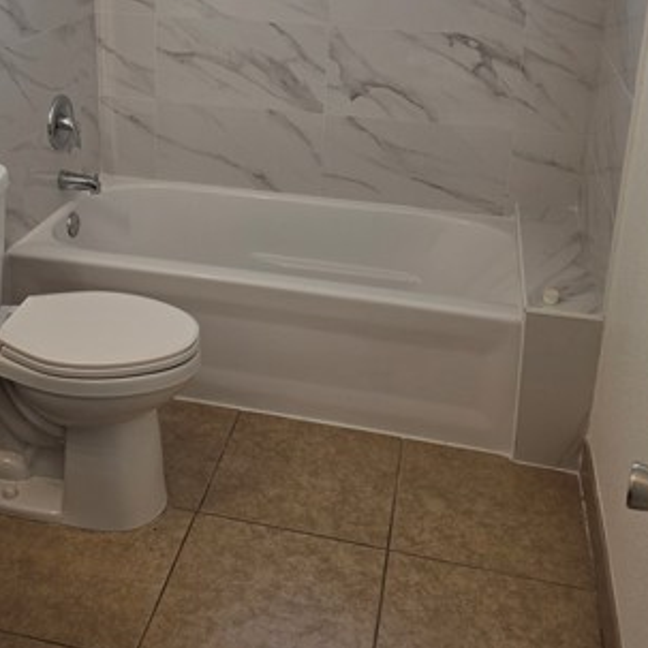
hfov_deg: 38.6
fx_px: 911
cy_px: 150
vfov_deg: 38.0
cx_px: 201
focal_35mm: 43
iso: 12
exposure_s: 1/120
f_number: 1.4
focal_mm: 6.5
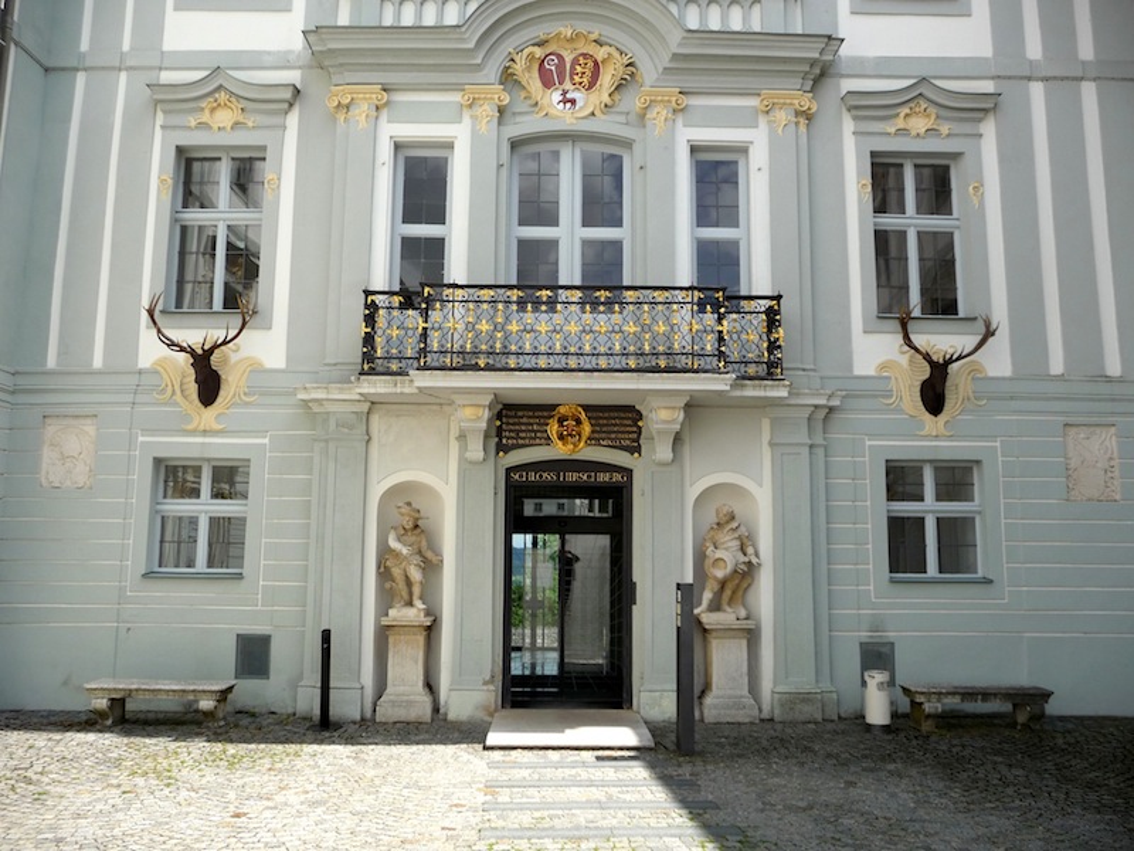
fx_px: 917
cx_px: 567
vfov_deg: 49.7
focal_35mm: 28
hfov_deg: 63.4
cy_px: 426
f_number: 3.3
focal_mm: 4.7
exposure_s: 1/800
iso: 100
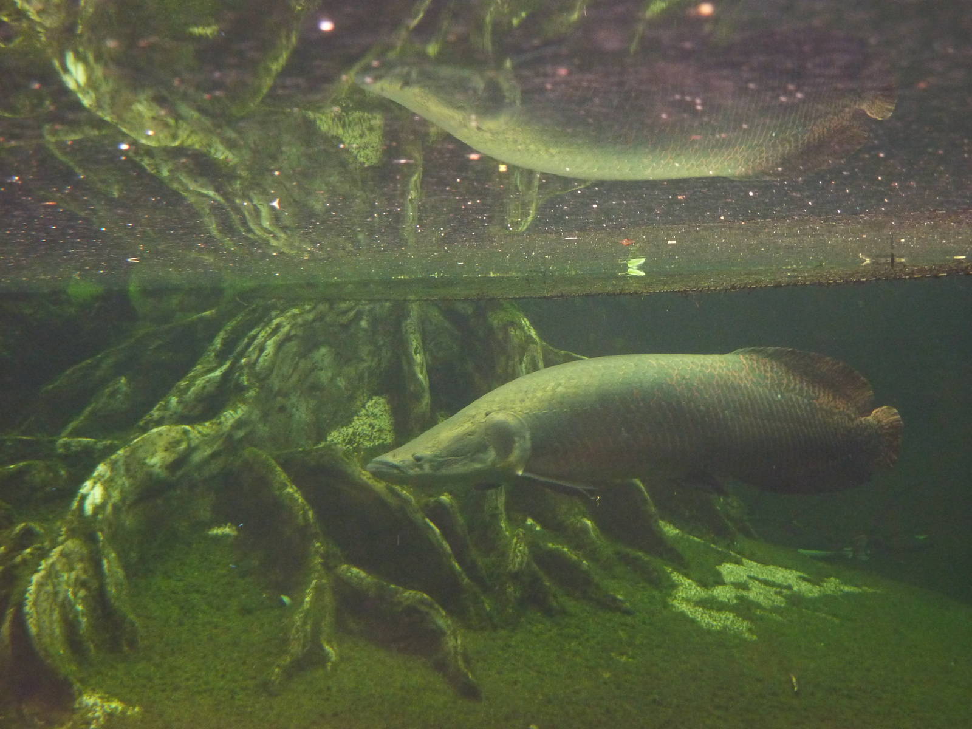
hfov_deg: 34.9
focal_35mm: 55
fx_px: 1544
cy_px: 364
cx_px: 486
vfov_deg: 26.6
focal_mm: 9.1
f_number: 3.9
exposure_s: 1/8
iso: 400
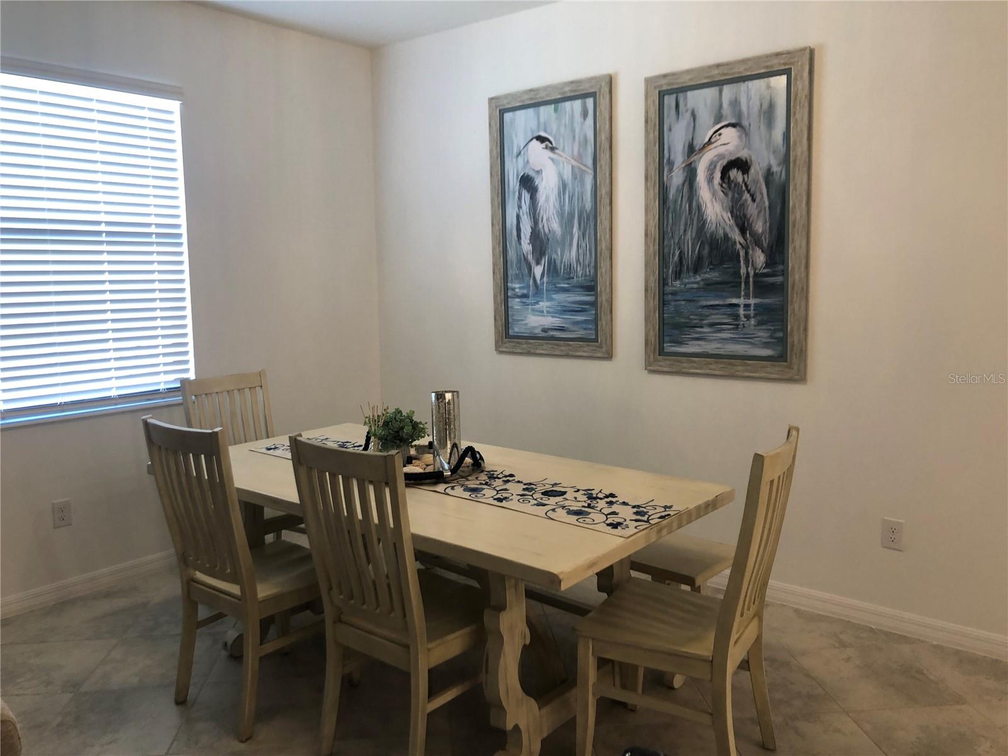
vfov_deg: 49.7
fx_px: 815
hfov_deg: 63.4
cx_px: 504
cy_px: 378
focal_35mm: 28
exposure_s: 1/24
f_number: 1.8
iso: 40
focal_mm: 3.99
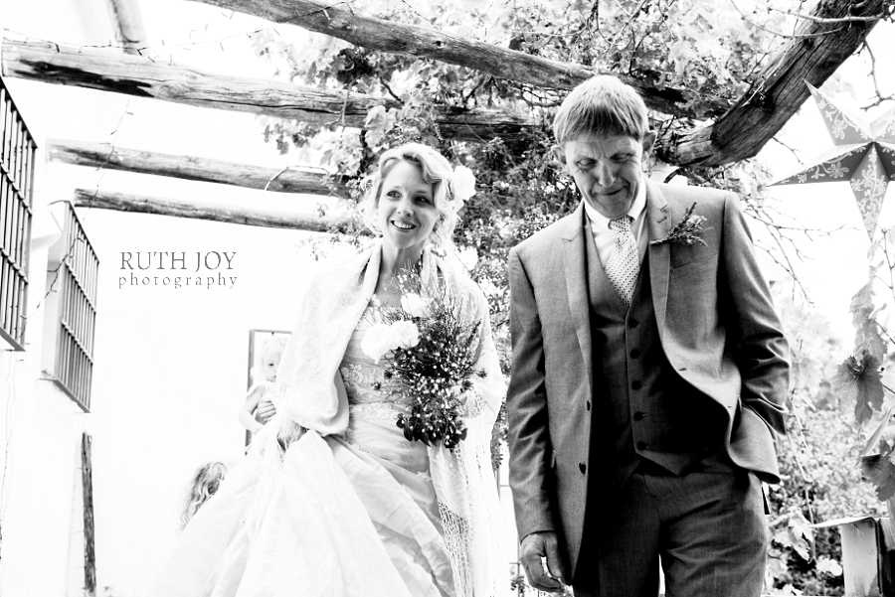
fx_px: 1368
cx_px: 448
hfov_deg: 36.2
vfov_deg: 24.6
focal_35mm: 55
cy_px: 298
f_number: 5.6
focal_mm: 55
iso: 200
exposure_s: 1/250
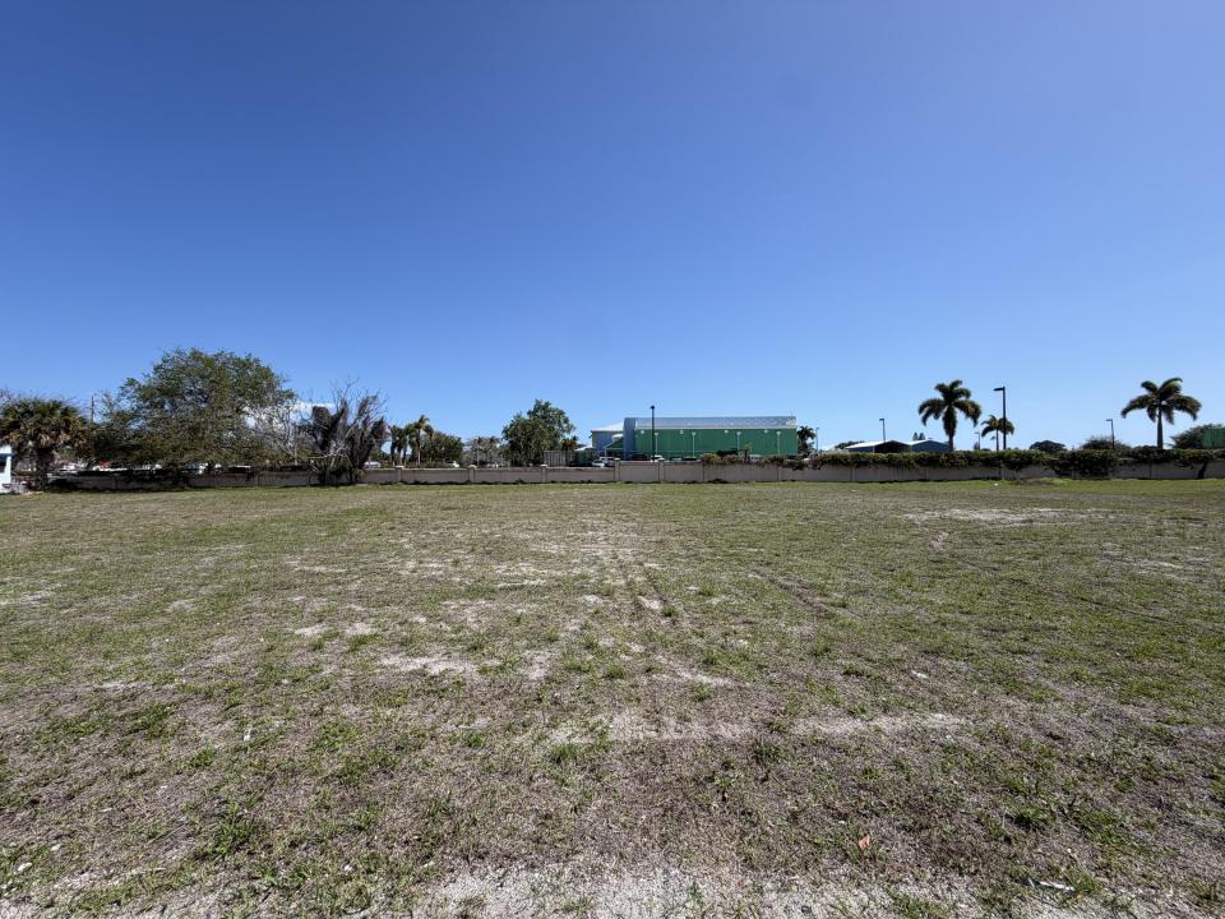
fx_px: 495
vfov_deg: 85.7
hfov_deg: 102.1
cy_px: 460
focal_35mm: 14
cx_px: 612
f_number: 2.2
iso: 20
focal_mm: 2.22
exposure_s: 1/1068
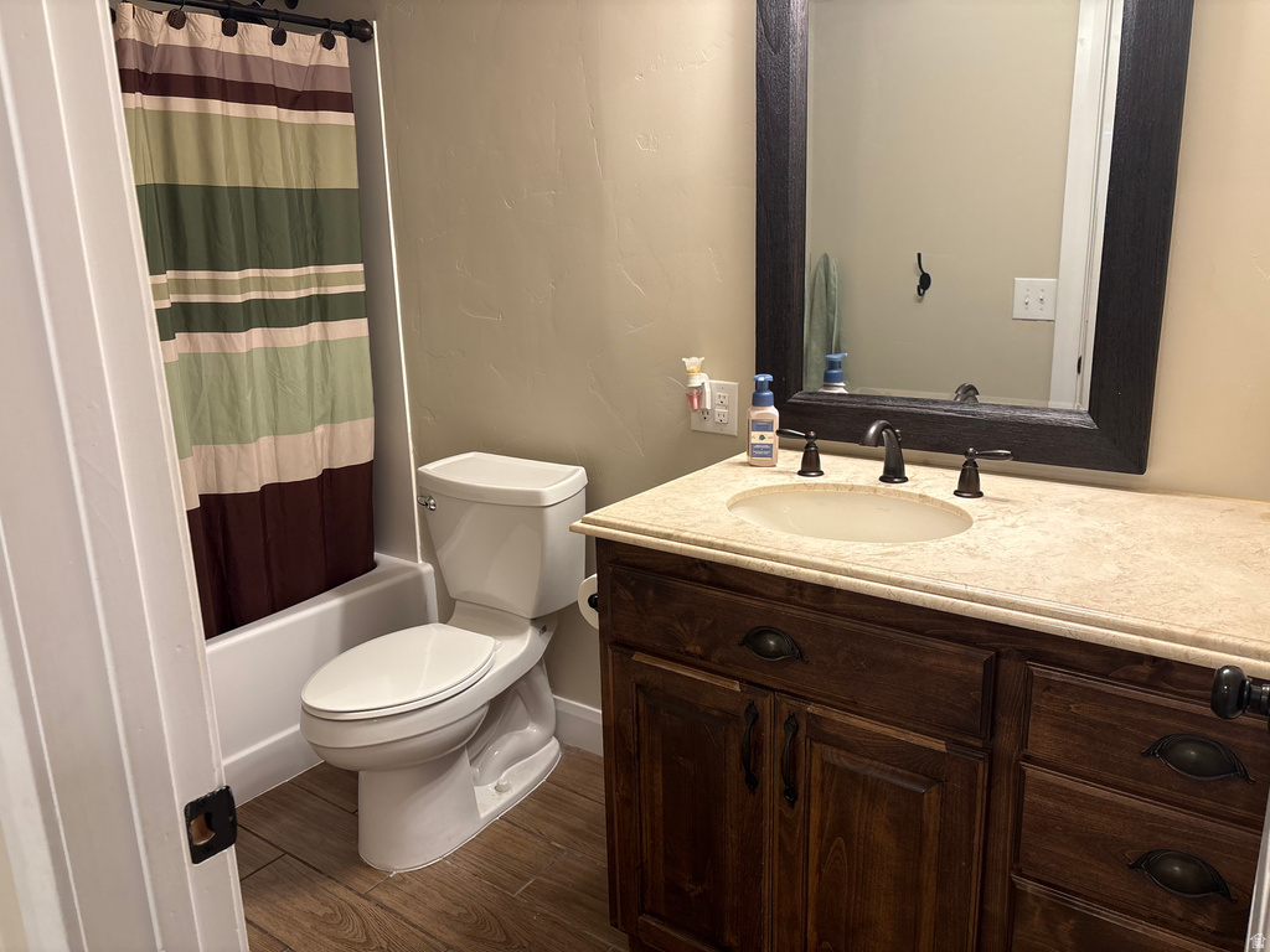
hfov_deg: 67.3
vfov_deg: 53.1
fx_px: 954
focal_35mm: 26
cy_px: 476
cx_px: 635
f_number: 1.6
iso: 125
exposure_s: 1/60
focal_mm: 5.96
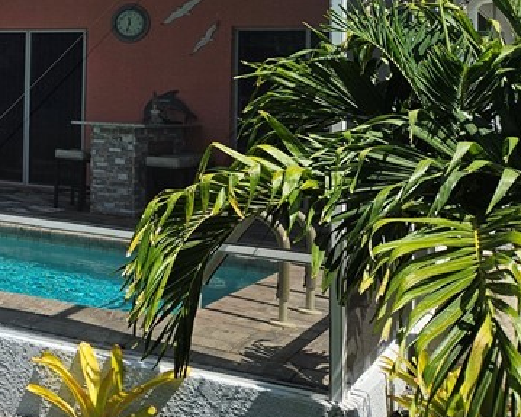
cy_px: 41
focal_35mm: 64
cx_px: -213
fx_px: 987
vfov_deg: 23.2
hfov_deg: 24.5
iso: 25
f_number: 1.8
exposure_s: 1/1920
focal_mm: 5.4
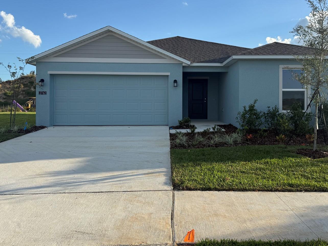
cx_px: 176
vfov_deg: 46.6
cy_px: 105
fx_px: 284
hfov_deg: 59.9
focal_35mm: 30
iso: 80
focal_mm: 6.76
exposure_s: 1/3279
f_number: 1.78
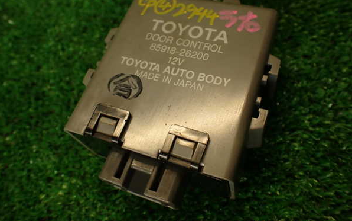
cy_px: 102
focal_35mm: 32
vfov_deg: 39.4
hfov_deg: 59.6
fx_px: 307
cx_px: 175
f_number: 2.3
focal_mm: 5.4
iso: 160
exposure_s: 1/60
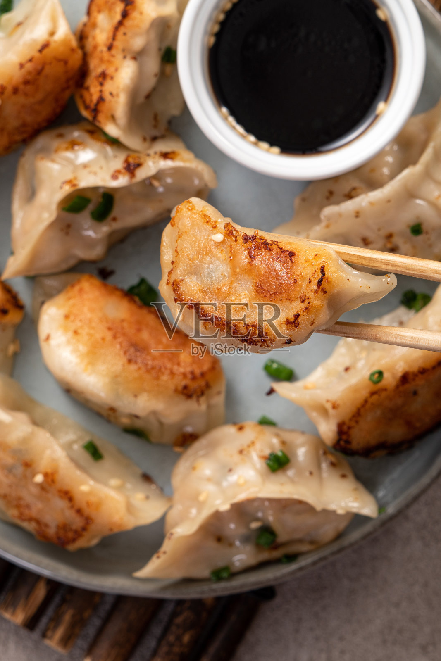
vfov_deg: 13.9
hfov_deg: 9.3
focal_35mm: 148
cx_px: 220
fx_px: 2719
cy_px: 330
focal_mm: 148
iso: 100
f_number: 9
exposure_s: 1/125
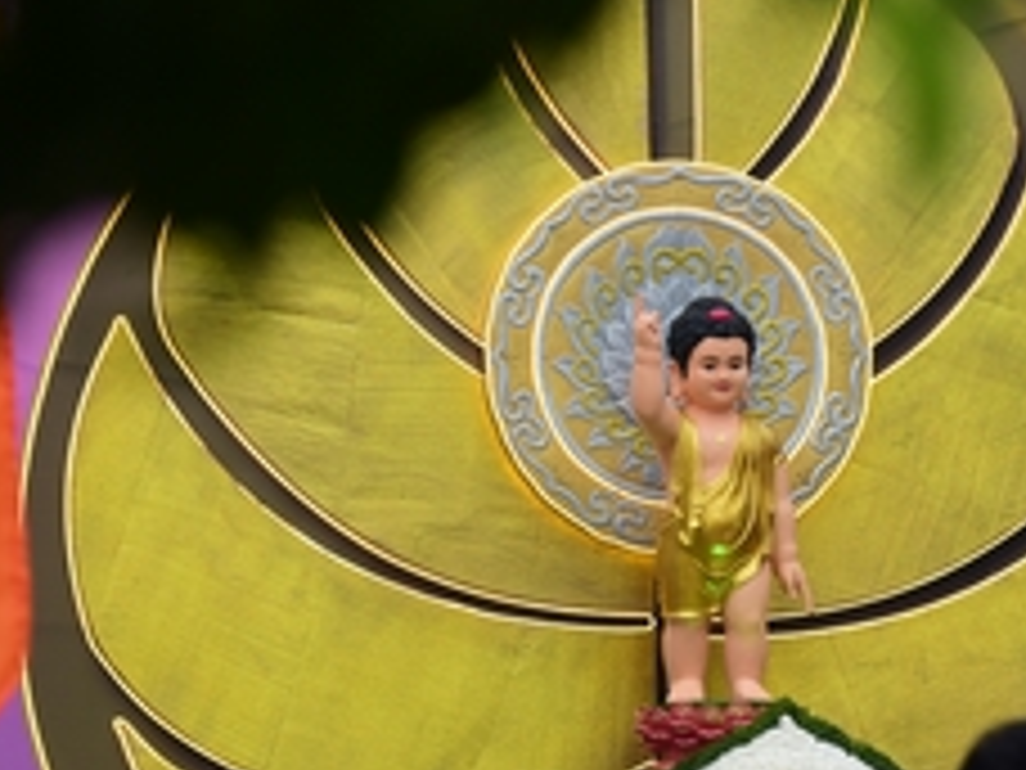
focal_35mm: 214
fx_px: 6343
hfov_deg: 9.2
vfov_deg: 6.9
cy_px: 504
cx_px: 720
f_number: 6.3
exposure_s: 1/60
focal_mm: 78
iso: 400
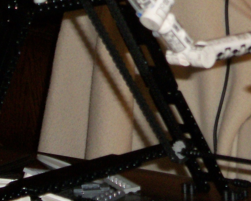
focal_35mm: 235
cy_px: -34
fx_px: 1746
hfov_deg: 8.1
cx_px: 310
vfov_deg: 6.5
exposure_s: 1/50
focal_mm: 12.1
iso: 160
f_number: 4.5
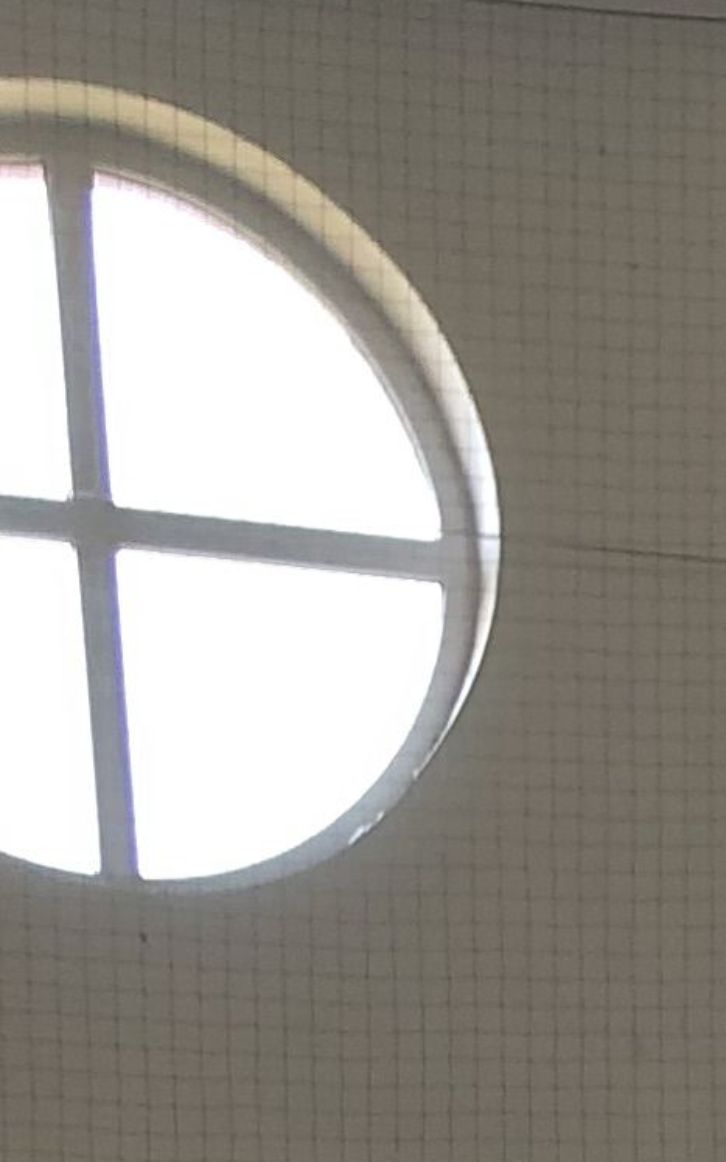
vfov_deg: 11.0
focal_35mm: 160
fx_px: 5069
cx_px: 1940
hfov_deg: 7.5
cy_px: 2812
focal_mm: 4
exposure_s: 1/40
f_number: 1.8
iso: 25
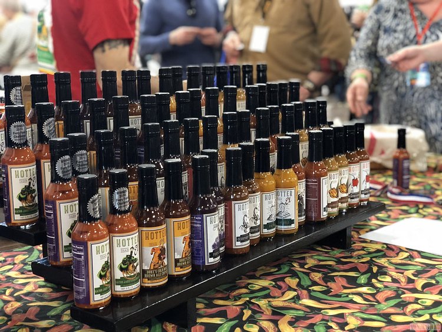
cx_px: 221
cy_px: 166
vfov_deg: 28.0
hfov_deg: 36.8
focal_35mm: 52
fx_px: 664
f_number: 2.4
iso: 160
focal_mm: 6
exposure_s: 1/20
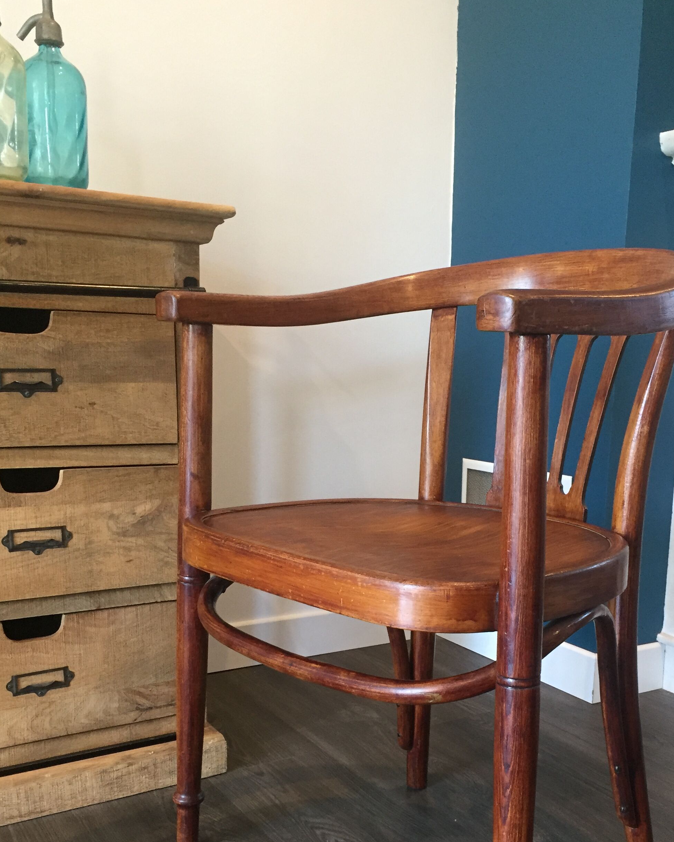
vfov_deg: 47.3
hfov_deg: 39.0
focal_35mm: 38
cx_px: 396
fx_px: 947
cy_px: 547
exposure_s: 1/33
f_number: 2.2
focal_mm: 4.15
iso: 200
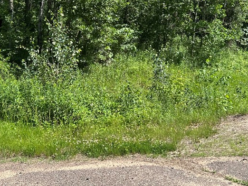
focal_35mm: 51
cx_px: 115
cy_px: 47
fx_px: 366
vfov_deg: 28.2
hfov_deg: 37.5
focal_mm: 5.7
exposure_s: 1/1751
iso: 50
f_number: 1.5
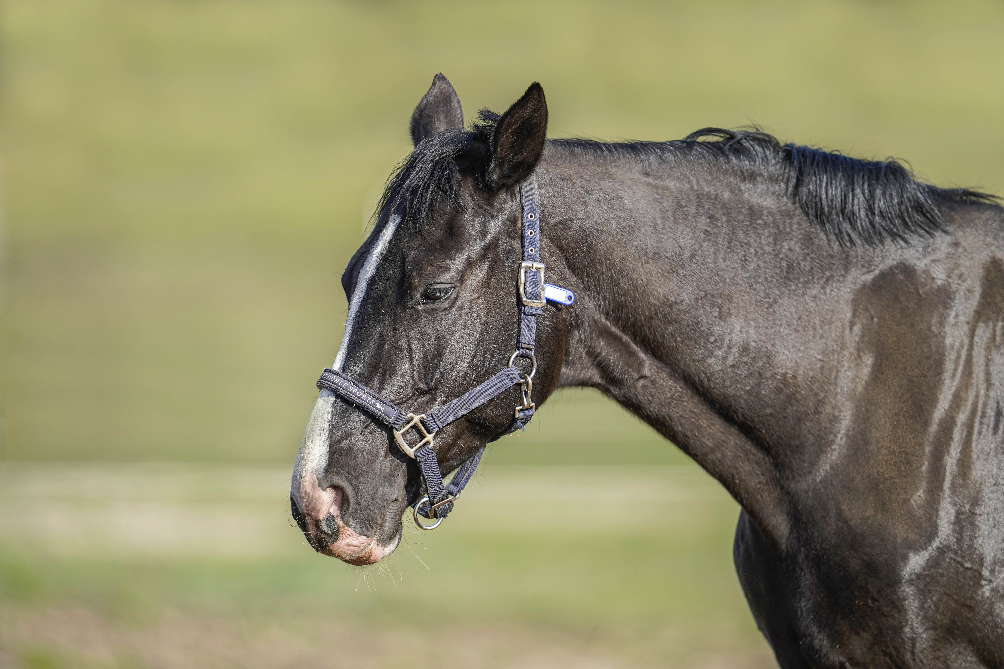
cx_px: 502
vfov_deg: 3.4
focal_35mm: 400
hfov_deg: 5.2
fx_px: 11155
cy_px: 334
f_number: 2.8
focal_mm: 400
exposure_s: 1/2500
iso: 320
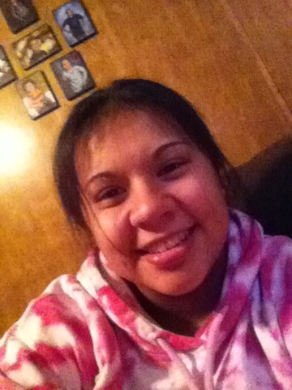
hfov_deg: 40.7
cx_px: 146
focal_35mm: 35
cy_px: 195
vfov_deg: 52.6
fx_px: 394
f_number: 2.4
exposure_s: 1/24
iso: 2500
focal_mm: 3.85
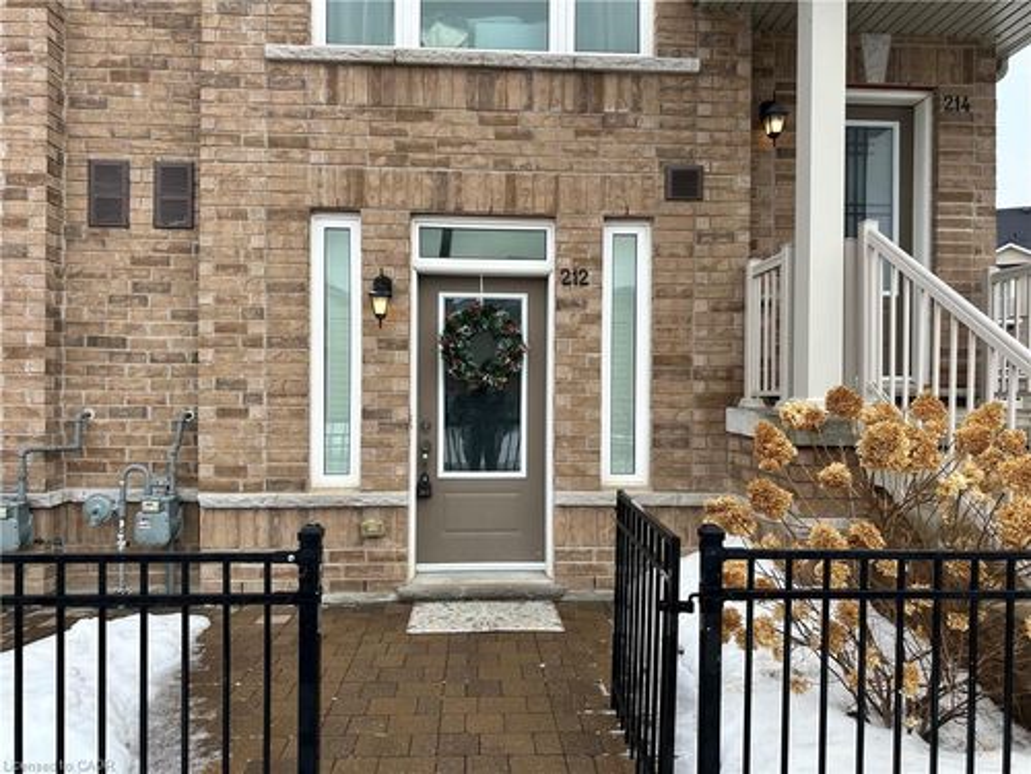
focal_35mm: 24
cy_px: 387
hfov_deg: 71.6
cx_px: 516
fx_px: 715
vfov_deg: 56.8
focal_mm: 6.86
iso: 80
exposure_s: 1/1198
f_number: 1.78
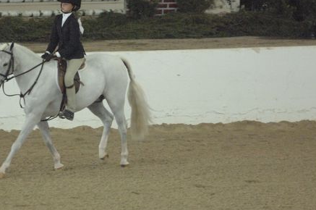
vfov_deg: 3.1
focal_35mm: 439
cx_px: 103
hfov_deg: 4.7
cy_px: 80
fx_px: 3848
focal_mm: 200
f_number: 2.8
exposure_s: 1/320
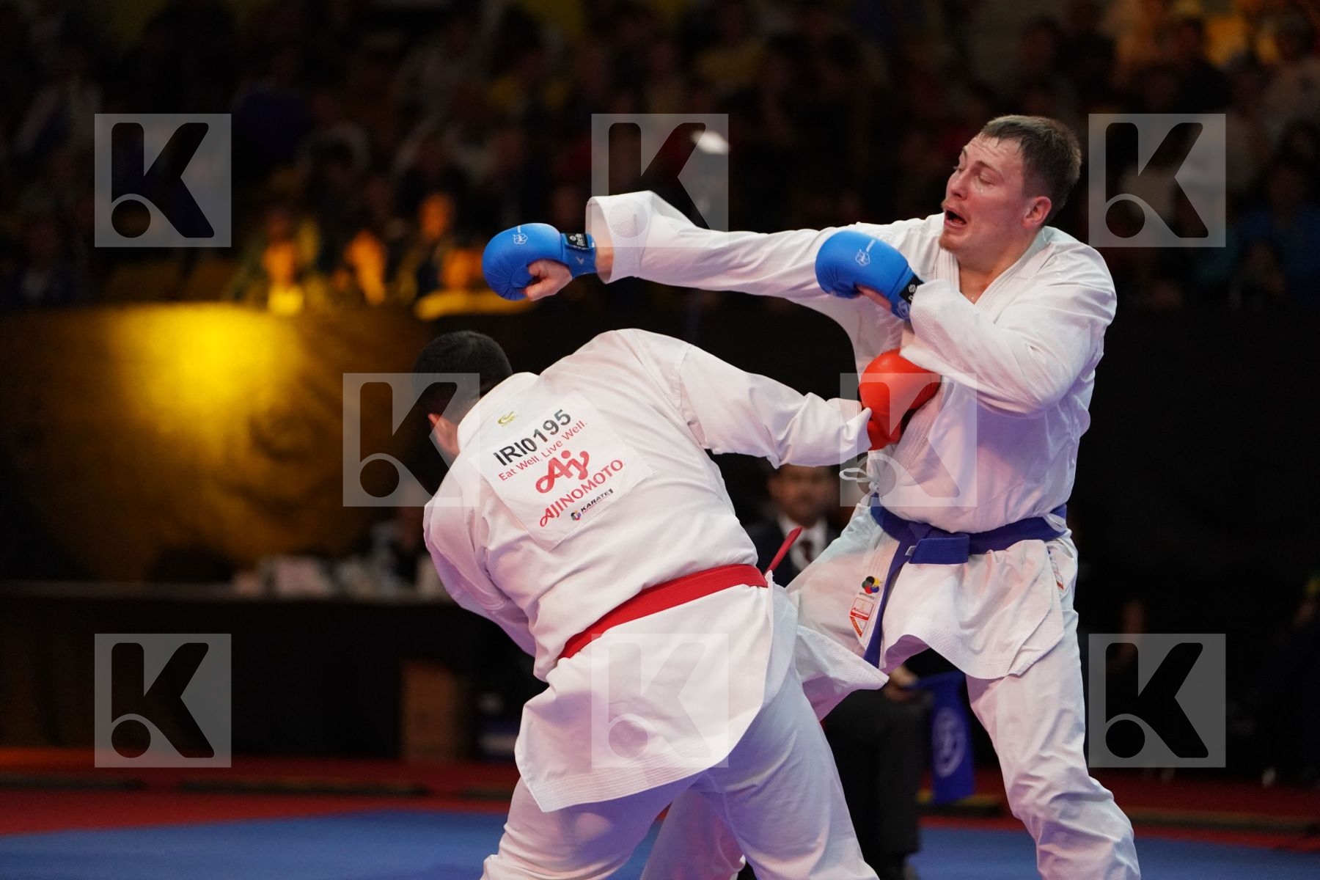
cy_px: 440
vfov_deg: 8.6
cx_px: 660
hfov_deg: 12.9
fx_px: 5830
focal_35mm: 159
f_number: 2.8
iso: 6400
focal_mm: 159
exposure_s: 1/1000
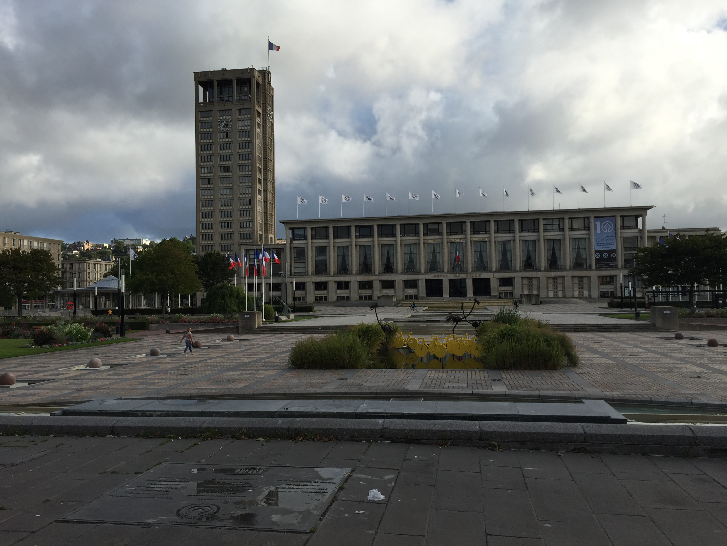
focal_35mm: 29
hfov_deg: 61.7
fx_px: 609
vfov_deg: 48.2
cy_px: 273
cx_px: 364
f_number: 2.2
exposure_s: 1/1319
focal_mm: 4.15
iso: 32
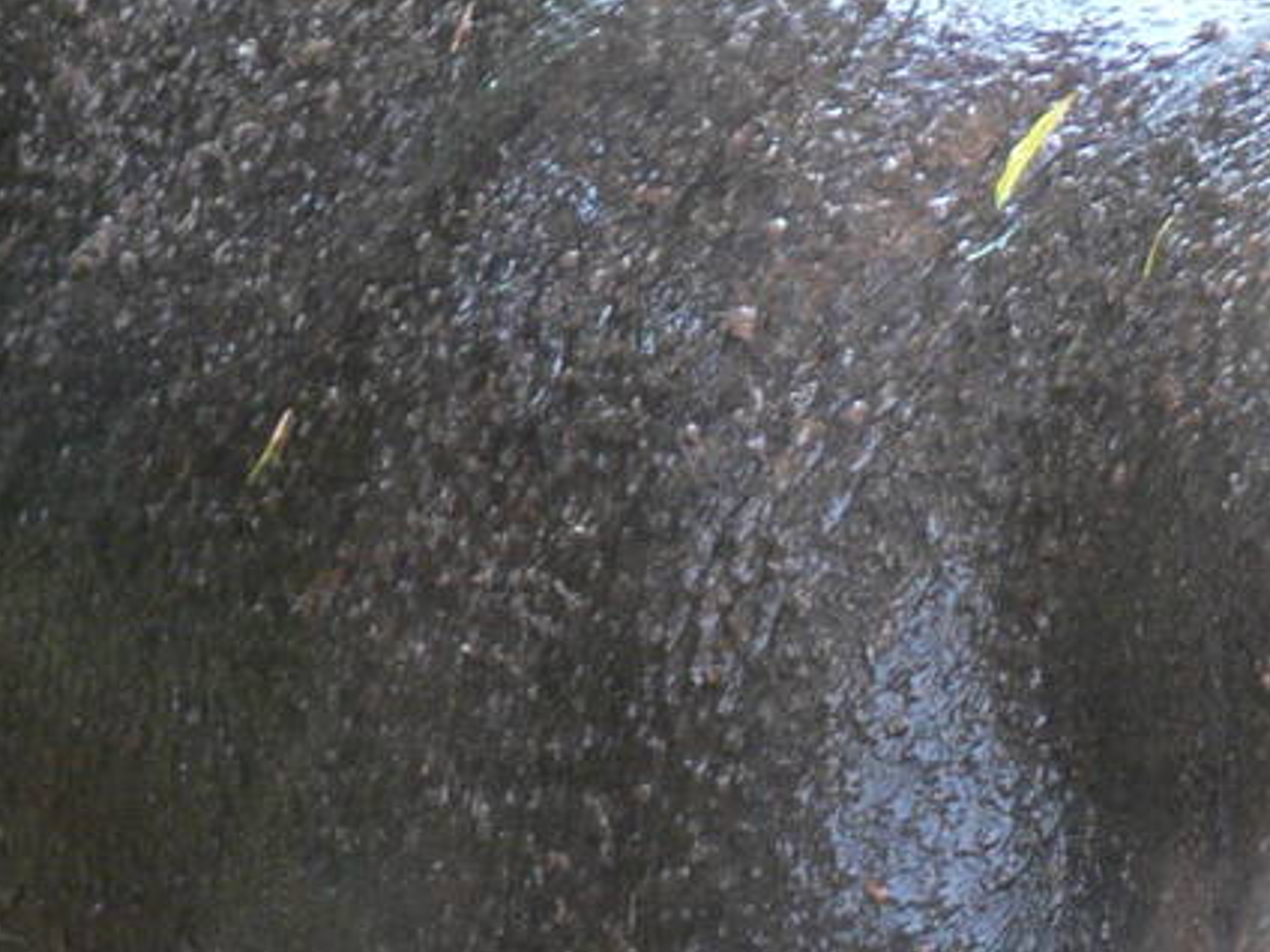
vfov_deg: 2.3
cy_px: 1335
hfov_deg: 3.1
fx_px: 23370
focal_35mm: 637
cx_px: 1917
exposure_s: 1/30
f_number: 3.6
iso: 125
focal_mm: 35.8
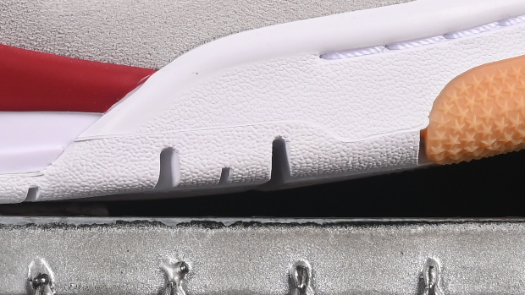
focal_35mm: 353
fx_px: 4915
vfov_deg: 3.4
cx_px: -223
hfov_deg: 6.1
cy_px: -276
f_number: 8
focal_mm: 50
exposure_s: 1/80
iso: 160
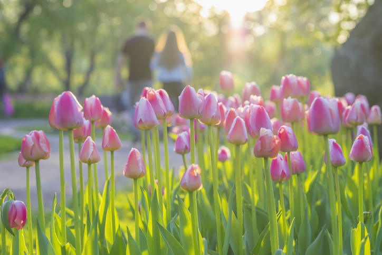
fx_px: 902
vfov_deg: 16.1
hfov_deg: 23.9
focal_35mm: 85
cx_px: 191
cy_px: 128
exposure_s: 1/250
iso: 320
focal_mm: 85
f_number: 4
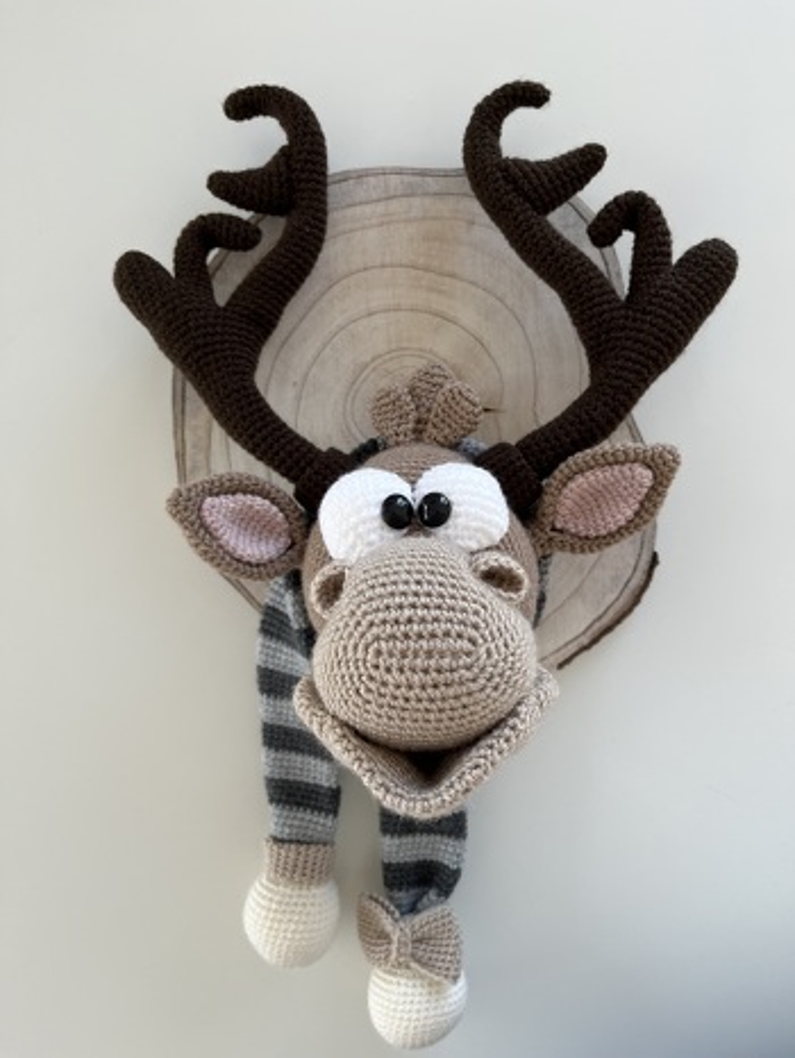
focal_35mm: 26
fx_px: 795
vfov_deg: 67.3
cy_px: 529
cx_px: 398
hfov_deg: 53.1
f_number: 1.6
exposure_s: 1/179
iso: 40
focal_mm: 5.1
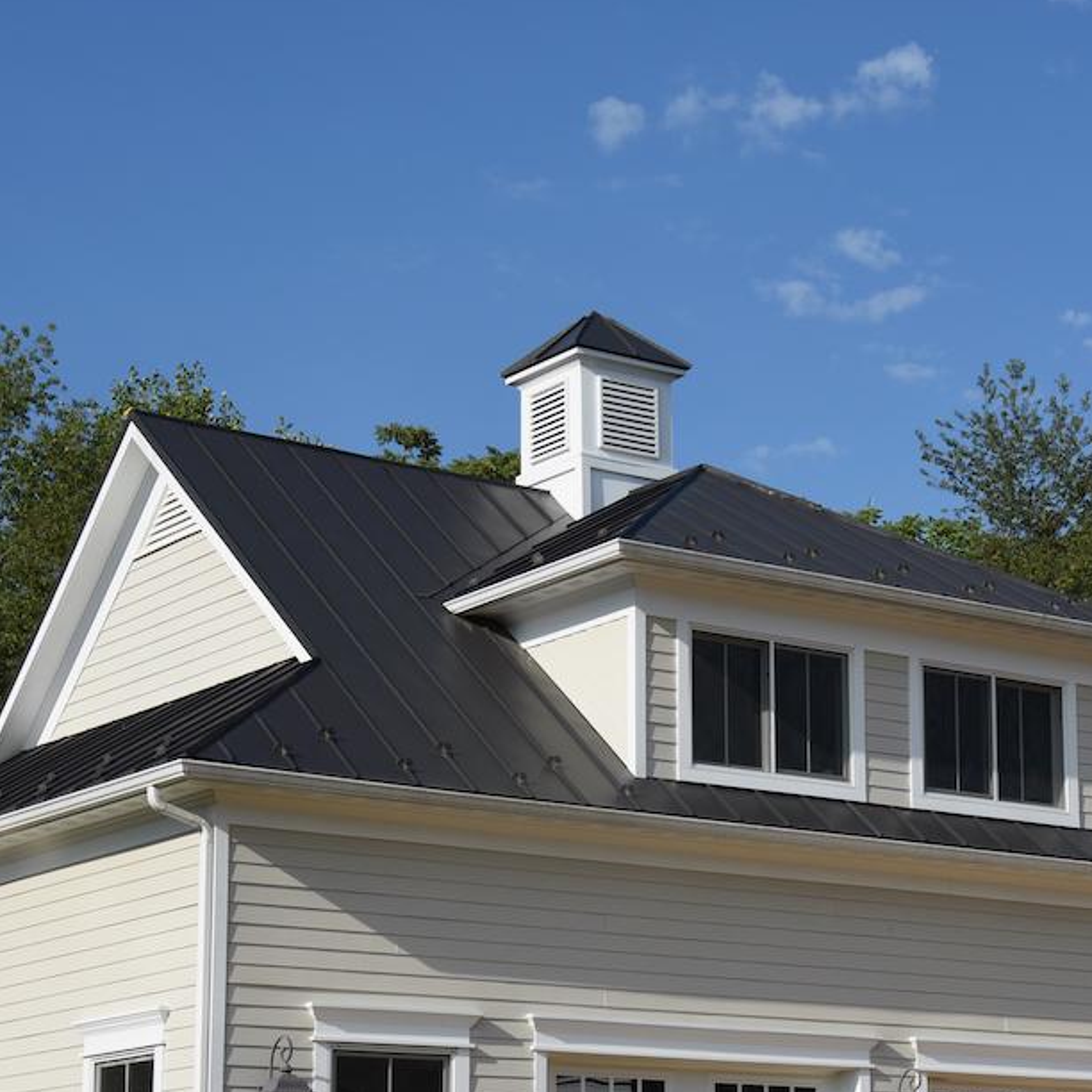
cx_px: 798
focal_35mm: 88
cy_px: 846
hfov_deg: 19.6
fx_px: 3141
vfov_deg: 19.6
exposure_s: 1/250
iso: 100
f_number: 8
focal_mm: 44
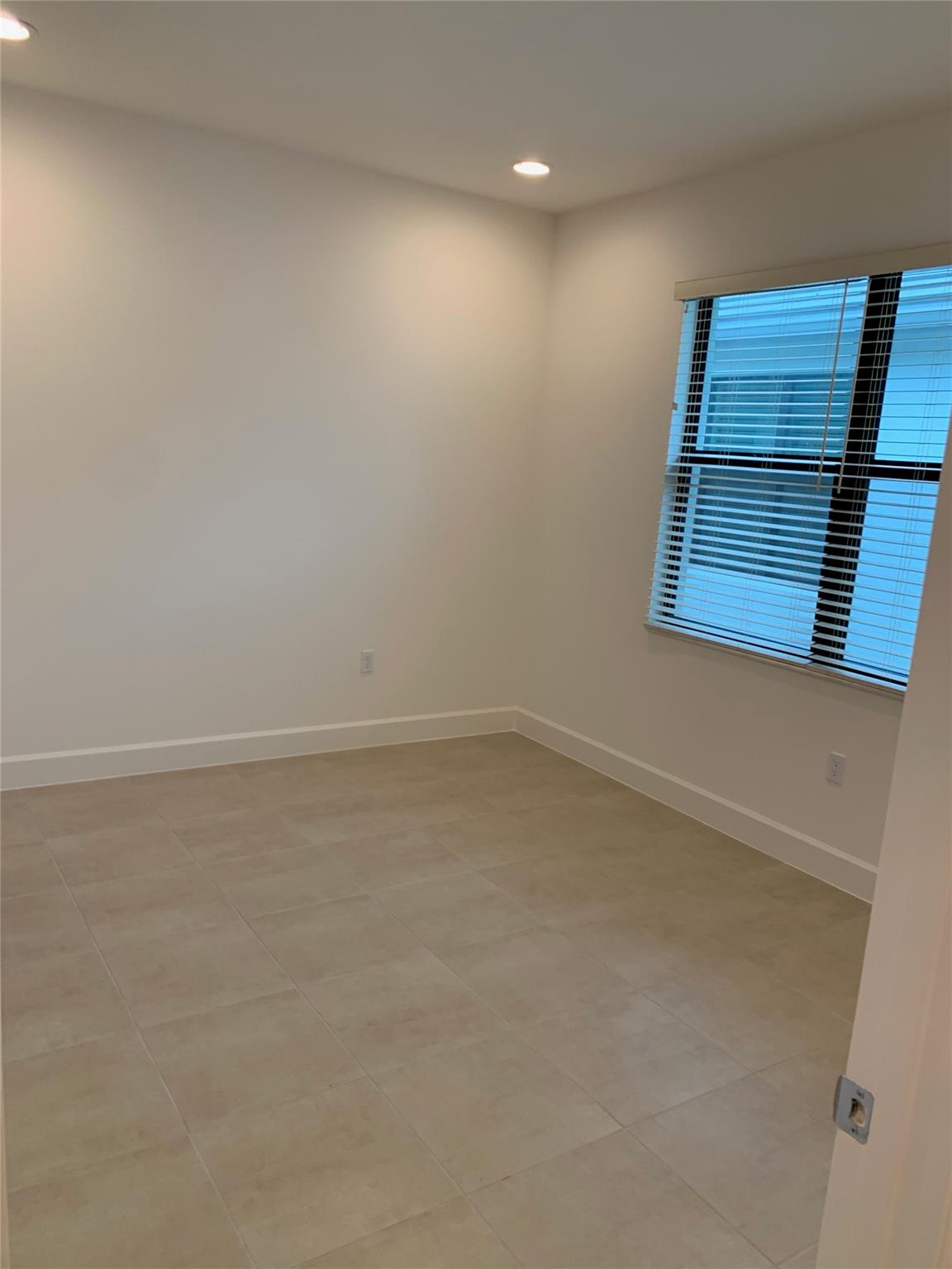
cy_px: 634
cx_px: 476
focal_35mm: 26
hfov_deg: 53.1
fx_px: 953
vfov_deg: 67.3
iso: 80
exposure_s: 1/120
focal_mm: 4.25
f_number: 1.8
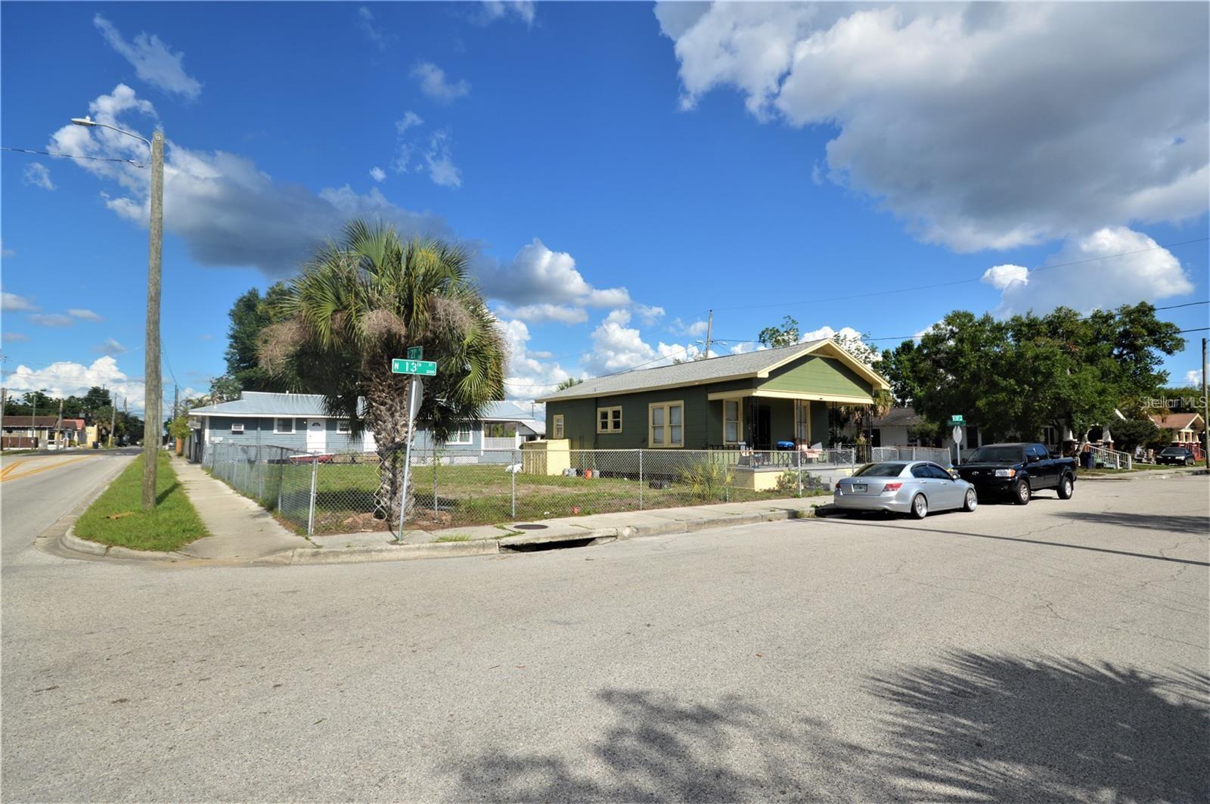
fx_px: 579
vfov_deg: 69.5
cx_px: 605
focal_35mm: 17
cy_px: 402
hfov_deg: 92.5
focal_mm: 11.5
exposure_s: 1/250
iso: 100
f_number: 8
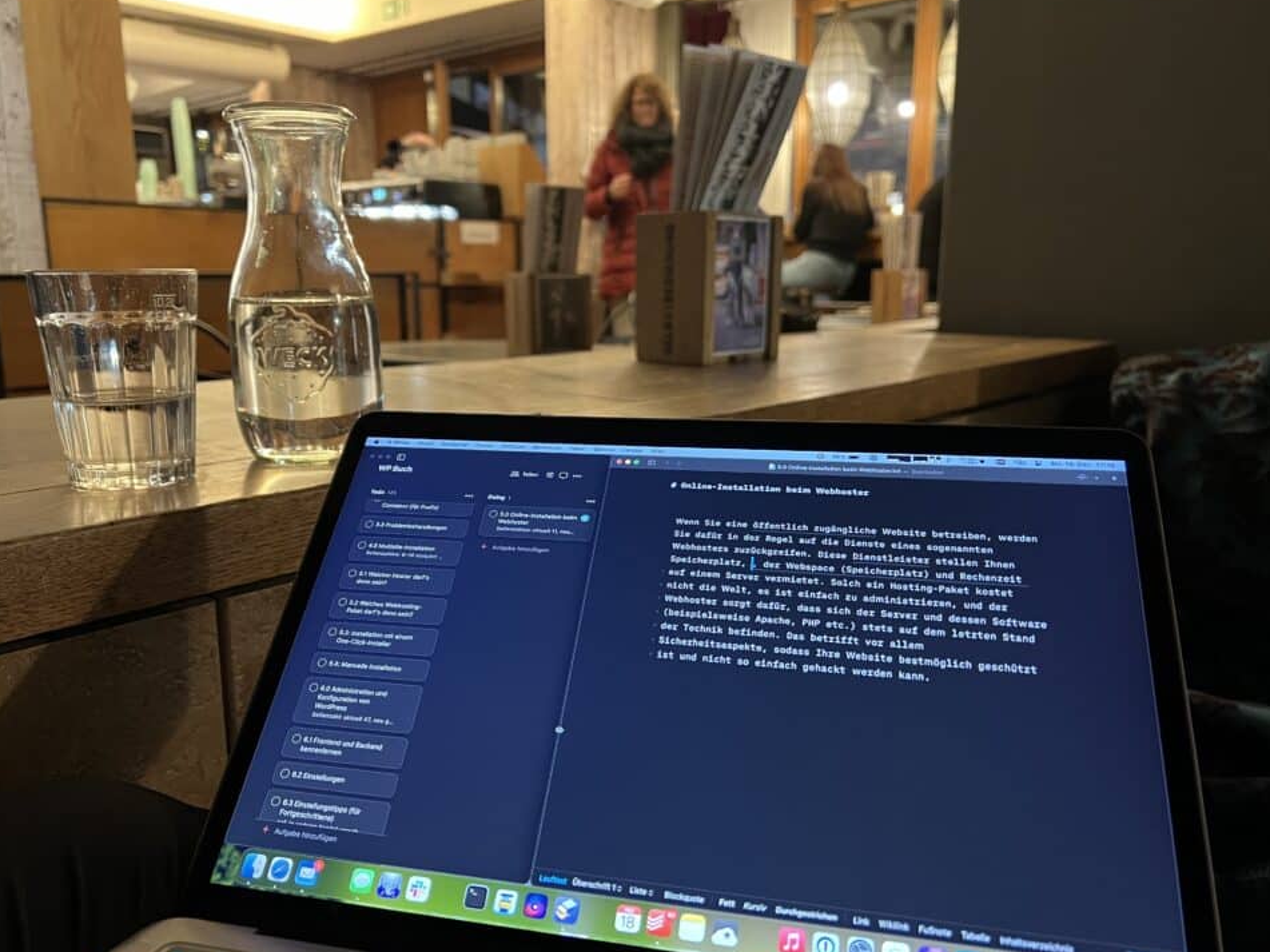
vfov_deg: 49.7
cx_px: 594
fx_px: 1027
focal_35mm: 28
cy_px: 493
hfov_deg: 63.4
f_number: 1.5
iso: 400
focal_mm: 5.7
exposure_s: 1/33
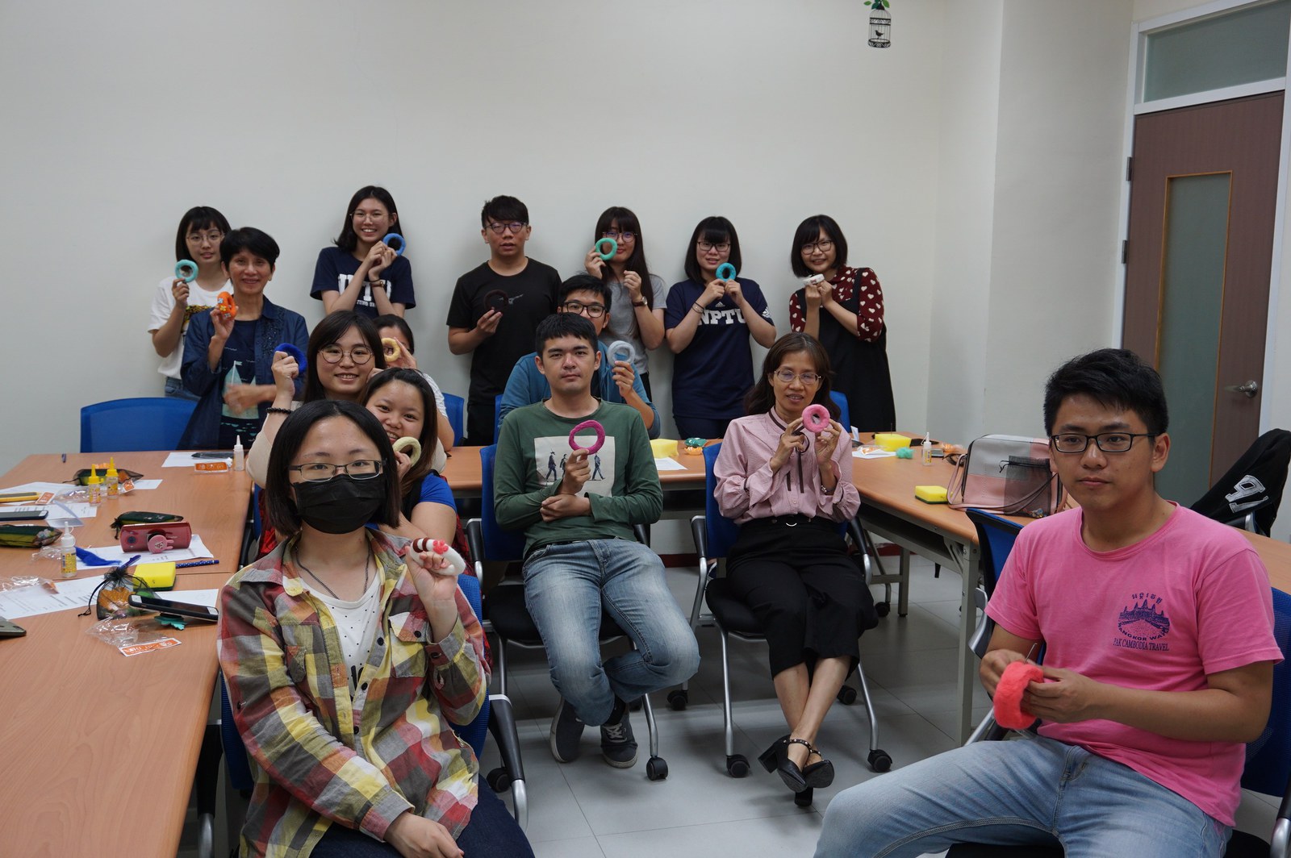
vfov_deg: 38.3
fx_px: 1236
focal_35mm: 34
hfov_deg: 55.1
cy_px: 429
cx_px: 646
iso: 250
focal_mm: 23
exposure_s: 1/60
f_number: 4.5
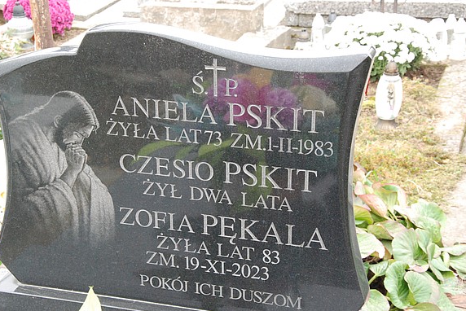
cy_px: 173
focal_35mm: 76
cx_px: 212
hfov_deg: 26.8
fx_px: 979
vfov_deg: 18.1
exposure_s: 1/100
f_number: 9
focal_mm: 45
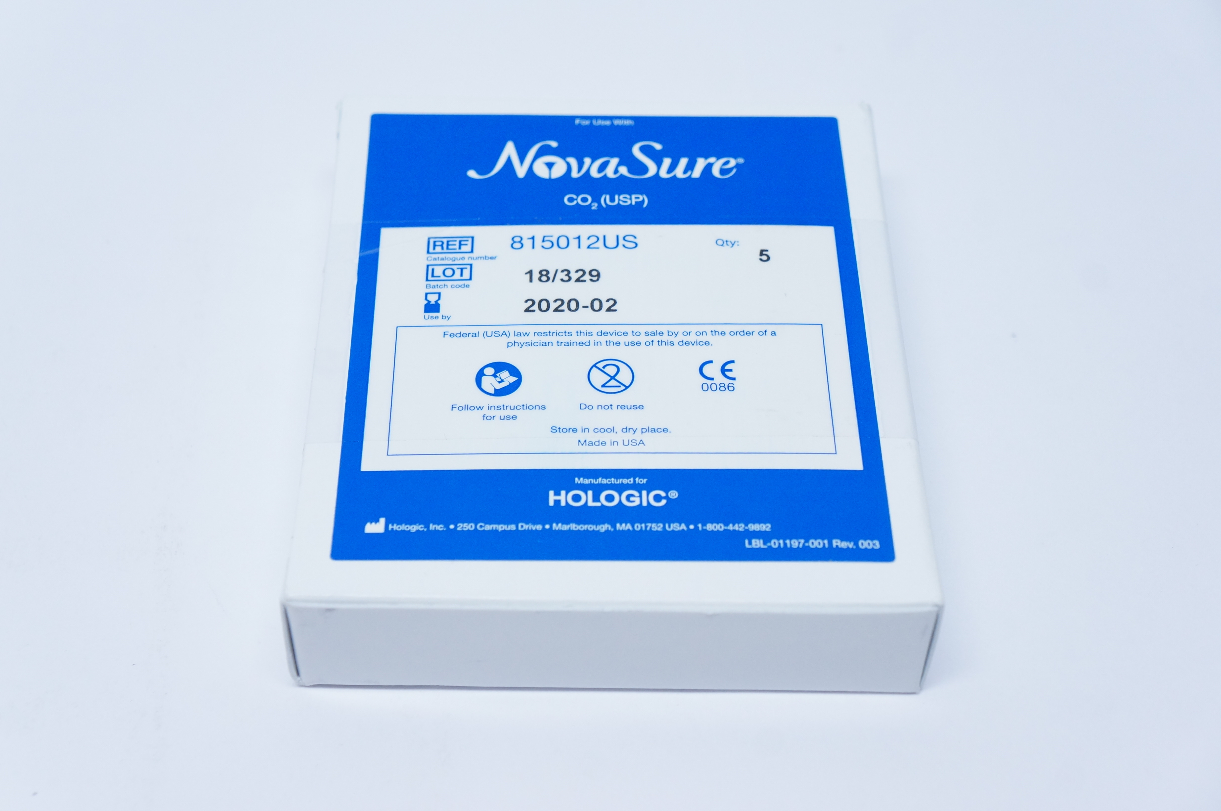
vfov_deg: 23.1
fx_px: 1982
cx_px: 610
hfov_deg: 34.2
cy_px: 406
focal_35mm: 58
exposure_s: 1/60
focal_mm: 39
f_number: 6.3
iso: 800
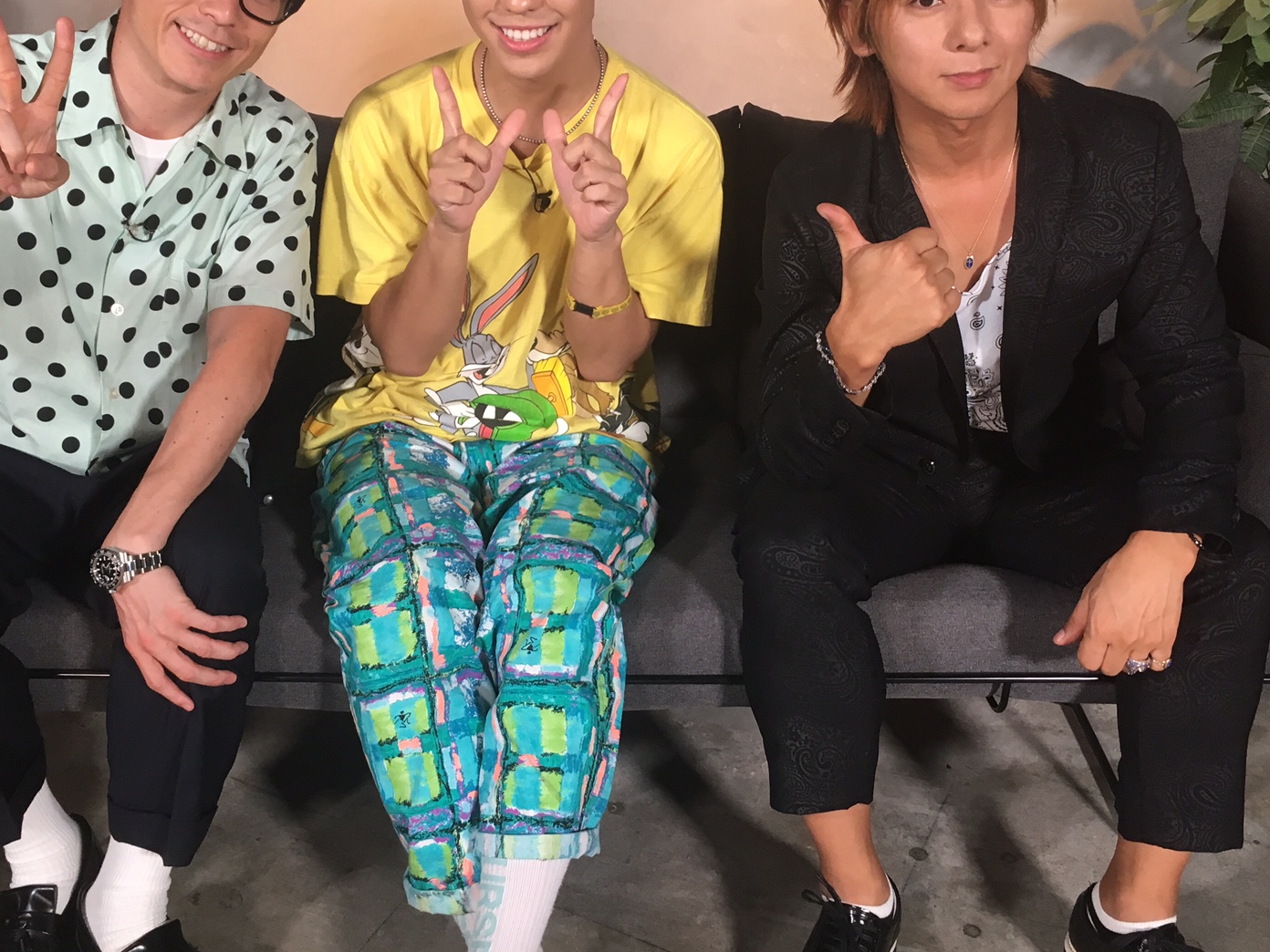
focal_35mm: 42
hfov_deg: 44.8
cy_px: 353
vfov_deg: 34.2
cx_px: 599
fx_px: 1541
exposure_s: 1/30
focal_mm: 4.15
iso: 64
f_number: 2.2
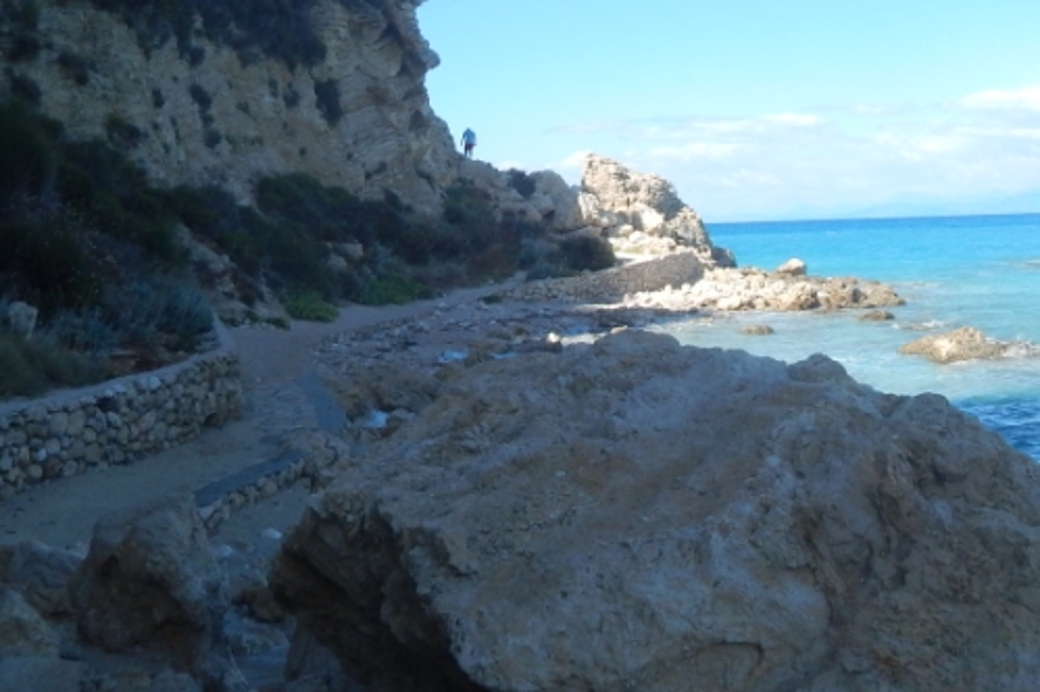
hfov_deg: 41.8
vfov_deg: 28.2
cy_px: 177
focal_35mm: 47
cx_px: 596
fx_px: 1357
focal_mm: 4
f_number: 3
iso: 125
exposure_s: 1/1250
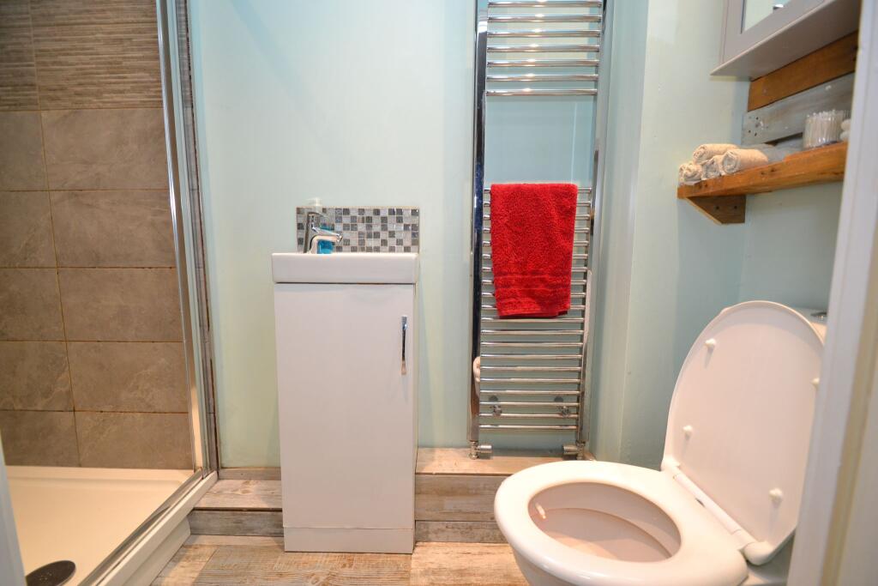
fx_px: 366
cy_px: 293
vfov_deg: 77.3
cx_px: 439
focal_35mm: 15
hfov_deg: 100.4
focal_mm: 10
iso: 640
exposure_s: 1/60
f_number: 3.5
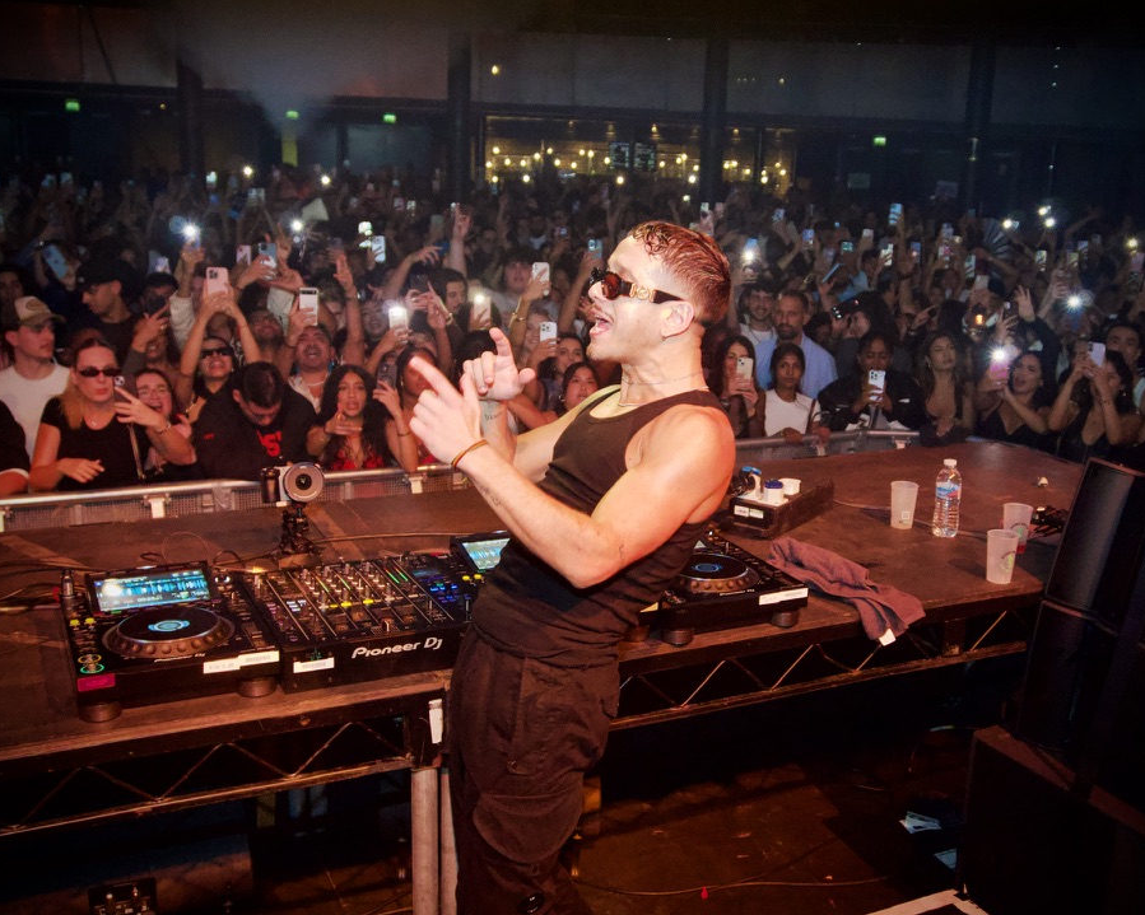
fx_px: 1152
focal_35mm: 34
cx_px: 597
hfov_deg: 52.8
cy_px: 459
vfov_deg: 43.3
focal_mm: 20
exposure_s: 1/320
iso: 10000
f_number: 4
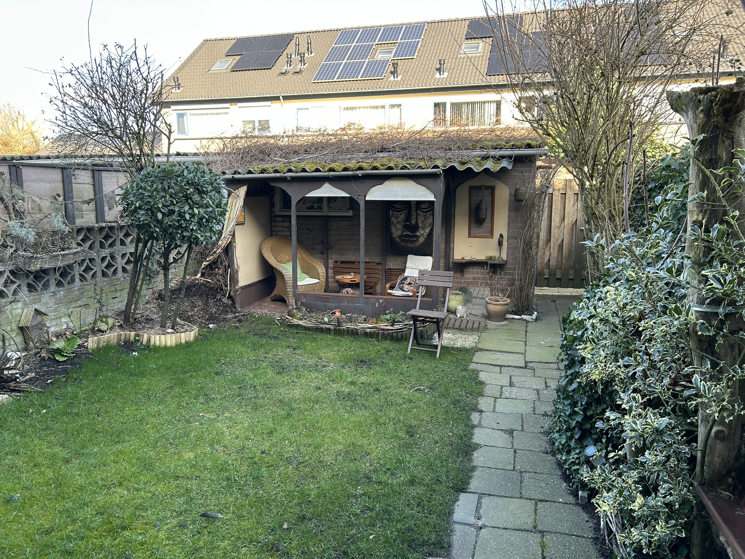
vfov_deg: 53.1
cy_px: 280
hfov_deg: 67.3
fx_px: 560
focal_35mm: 26
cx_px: 372
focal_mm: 5.7
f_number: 1.5
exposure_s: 1/199
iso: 40
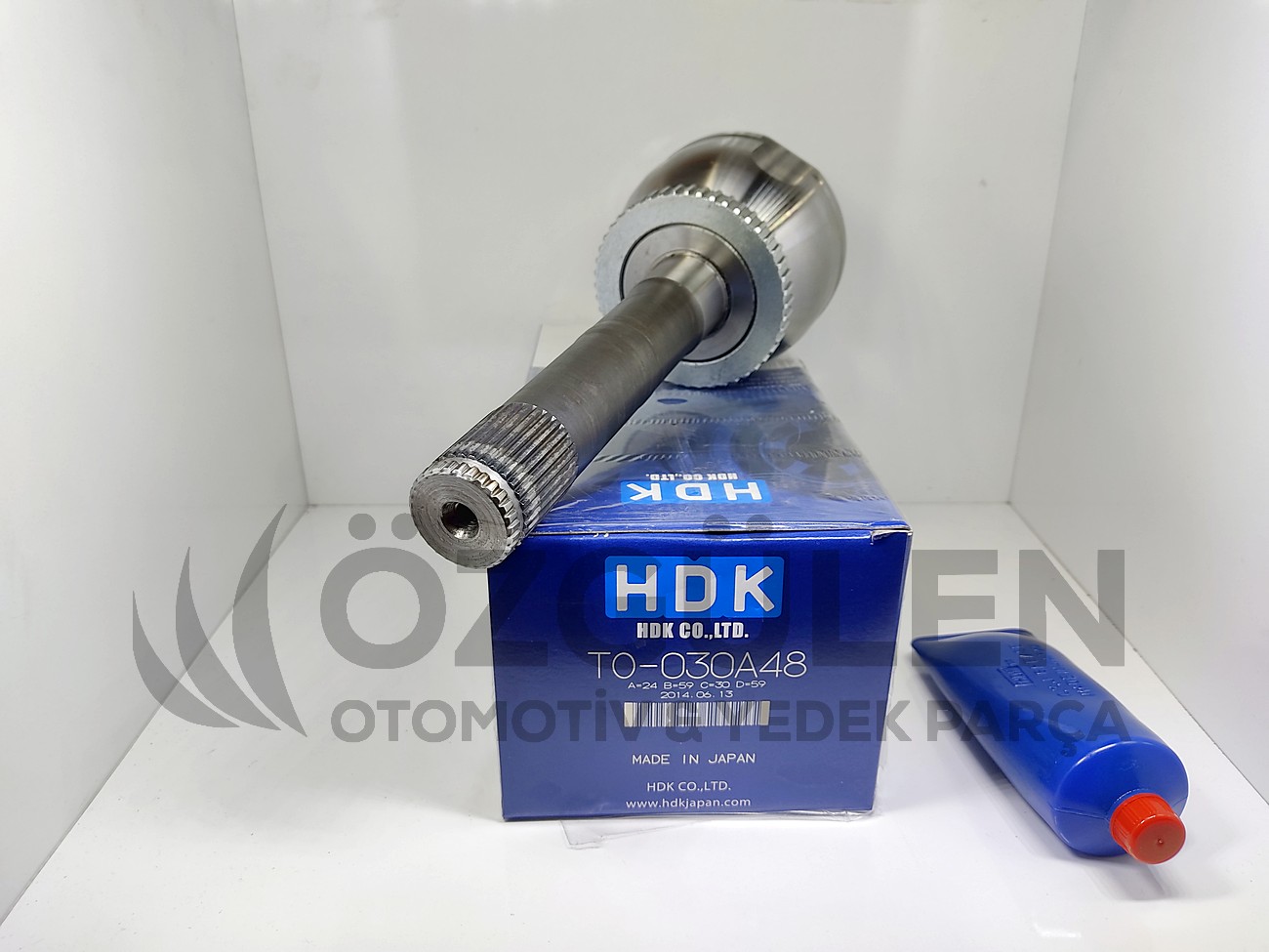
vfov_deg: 53.1
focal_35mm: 26
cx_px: 634
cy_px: 476
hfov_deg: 67.3
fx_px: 953
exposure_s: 1/100
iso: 175
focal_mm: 4.74
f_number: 1.79
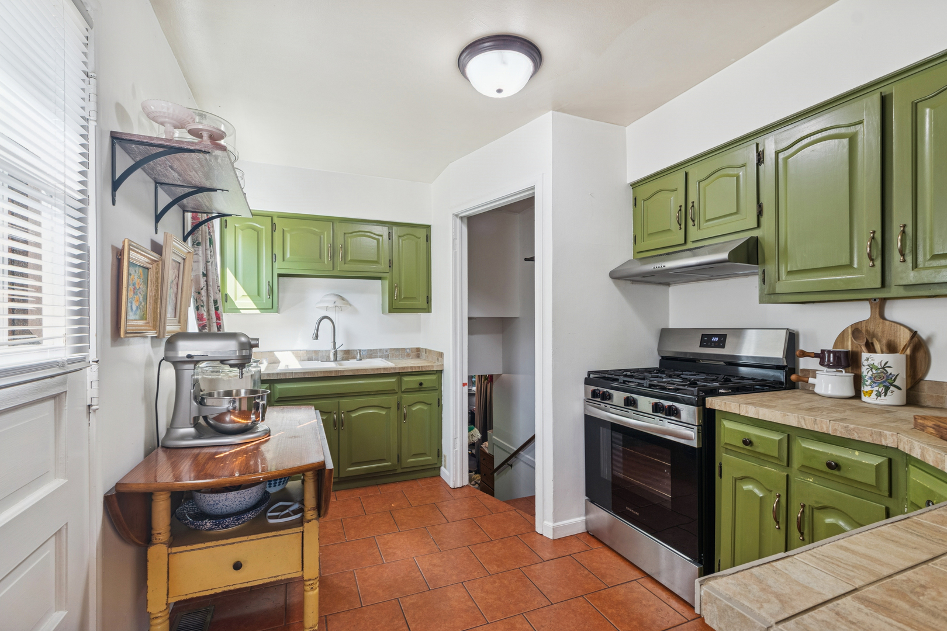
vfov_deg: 77.3
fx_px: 395
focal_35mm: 15
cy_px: 316
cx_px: 474
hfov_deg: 100.4
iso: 250
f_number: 8
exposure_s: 1/6
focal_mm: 10
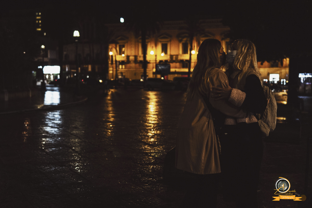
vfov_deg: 29.9
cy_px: 104
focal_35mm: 45
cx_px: 156
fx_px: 390
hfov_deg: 43.6
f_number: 1.4
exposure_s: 1/100
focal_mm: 30
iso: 1250
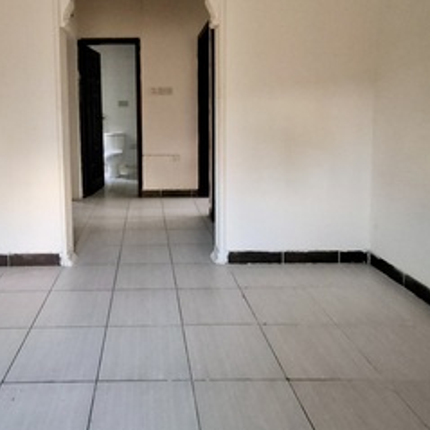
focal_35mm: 27
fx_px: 379
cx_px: 143
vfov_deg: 57.4
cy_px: 134
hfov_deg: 57.8
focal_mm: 1.64
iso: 320
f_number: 2.2
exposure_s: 1/25
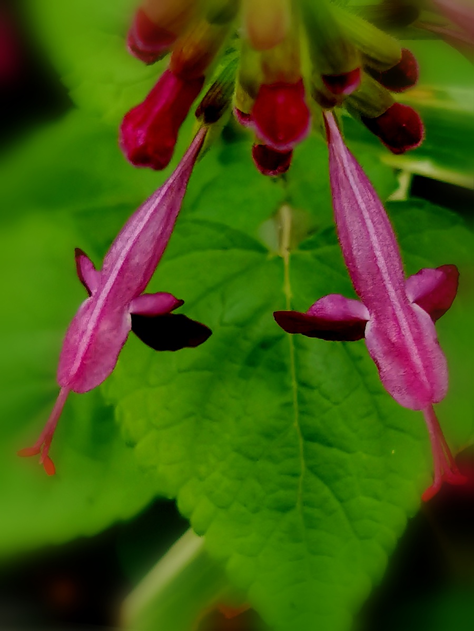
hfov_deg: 10.0
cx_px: 237
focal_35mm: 149
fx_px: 2720
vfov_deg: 13.3
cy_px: 316
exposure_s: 1/100
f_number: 1.4
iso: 125
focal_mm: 4.66
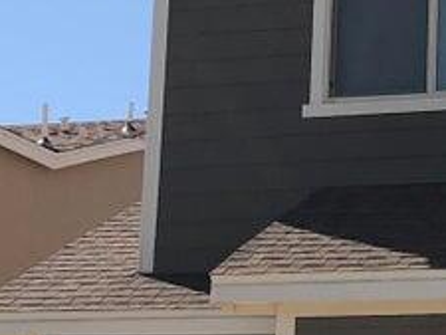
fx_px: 2191
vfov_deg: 8.7
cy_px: 202
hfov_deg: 11.5
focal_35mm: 170
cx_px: 463
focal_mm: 4
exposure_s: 1/2114
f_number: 1.8
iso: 20
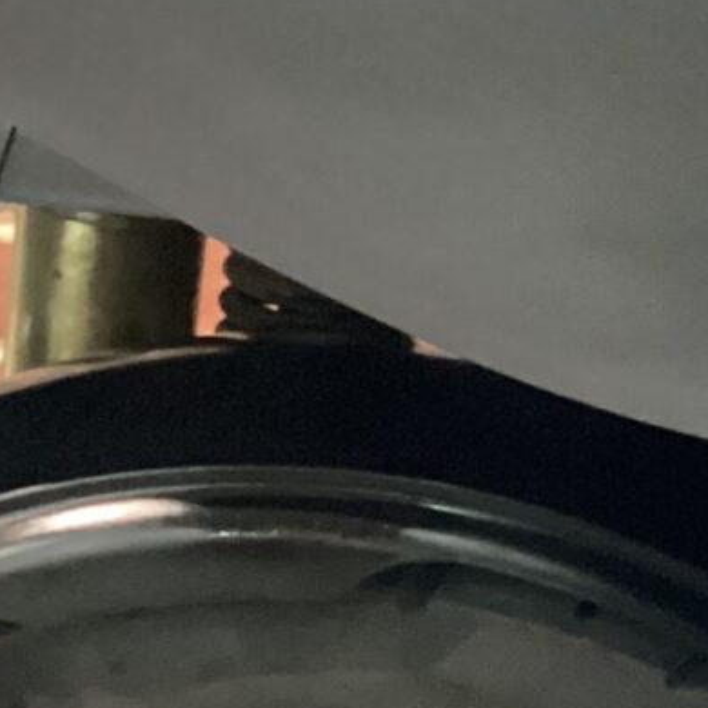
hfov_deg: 11.9
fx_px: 3124
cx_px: 1260
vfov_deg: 12.7
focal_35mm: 135
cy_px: 822
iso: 640
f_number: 2.4
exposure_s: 1/24
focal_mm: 3.3
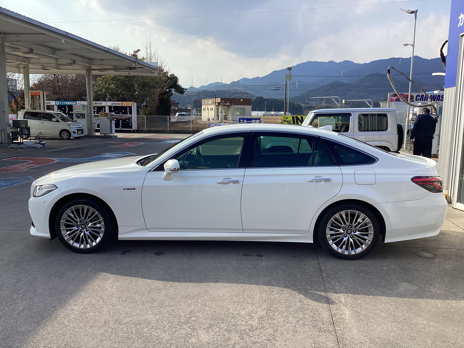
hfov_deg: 58.4
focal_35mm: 31
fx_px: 416
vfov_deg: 45.4
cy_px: 174
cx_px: 232
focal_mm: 3.3
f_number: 2.4
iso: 25
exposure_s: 1/799
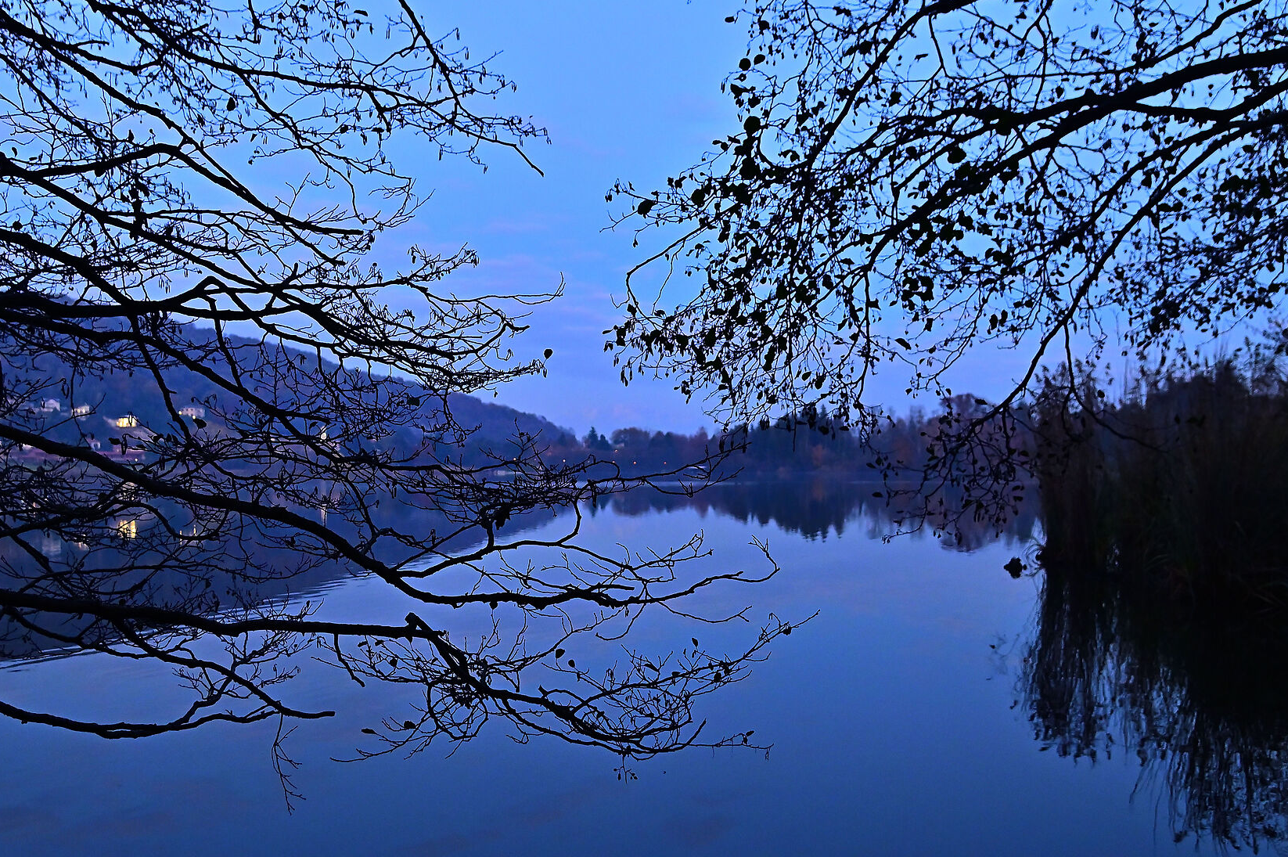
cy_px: 461
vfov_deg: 37.8
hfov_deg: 54.3
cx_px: 572
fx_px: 1251
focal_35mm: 35
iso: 1600
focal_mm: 24
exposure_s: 1/40
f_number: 4
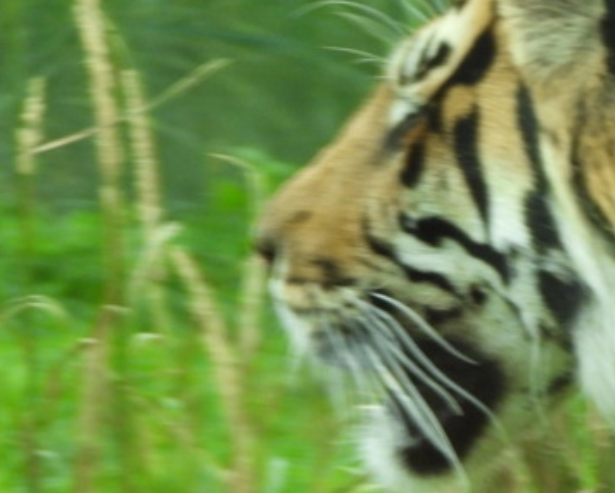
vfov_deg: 1.1
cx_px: 575
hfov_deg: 1.4
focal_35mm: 1427
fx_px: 25981
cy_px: 370
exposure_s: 1/200
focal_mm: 117
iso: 400
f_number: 5
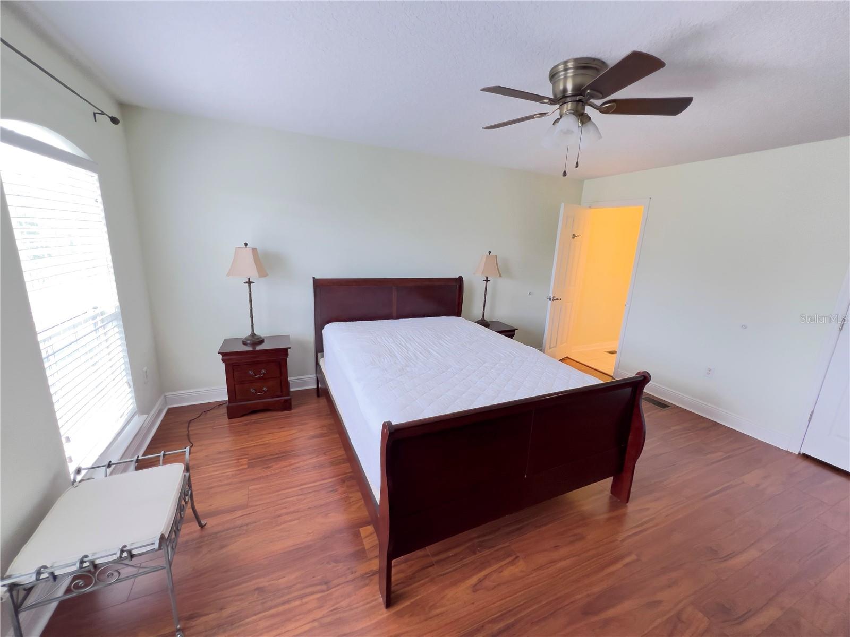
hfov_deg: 106.2
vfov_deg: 89.9
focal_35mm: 13
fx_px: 319
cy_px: 318
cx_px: 425
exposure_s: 1/60
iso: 320
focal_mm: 1.57
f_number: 1.8
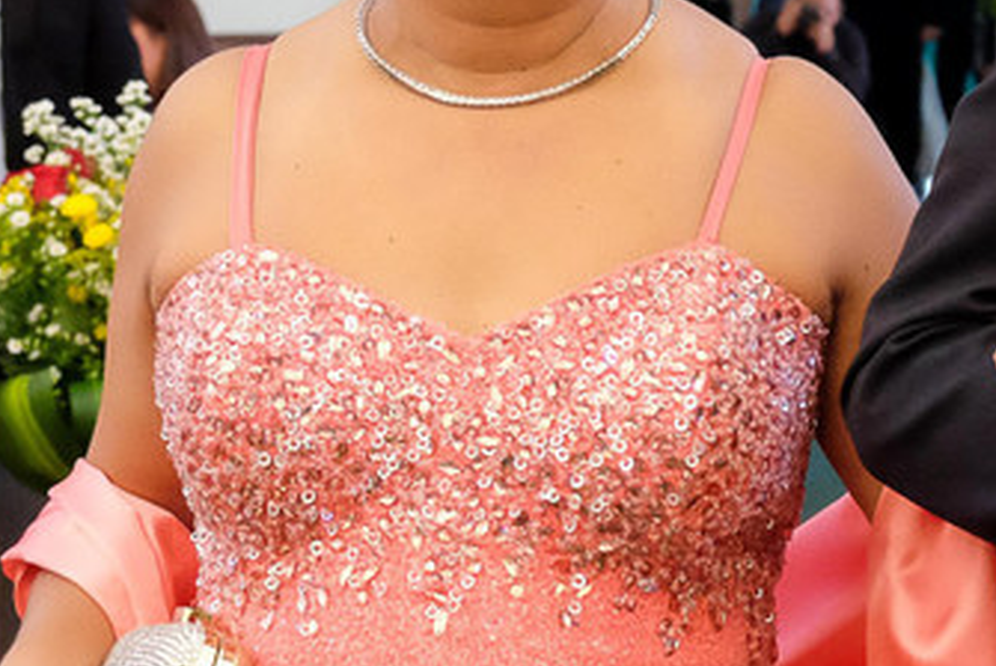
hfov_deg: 14.6
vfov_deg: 10.1
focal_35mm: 136
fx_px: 3766
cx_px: 1171
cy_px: 107
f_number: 3.6
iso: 4000
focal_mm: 25.4
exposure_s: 1/125
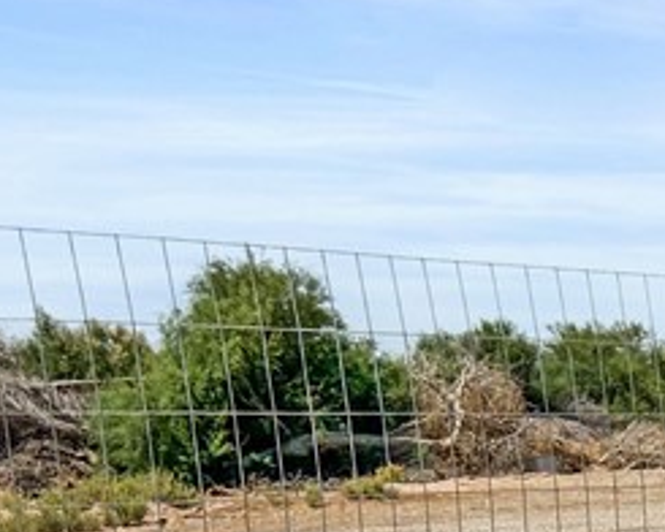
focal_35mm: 98
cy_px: 632
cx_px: 1143
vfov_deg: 15.2
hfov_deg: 16.7
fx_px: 1929
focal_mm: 6.86
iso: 80
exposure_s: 1/8900
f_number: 1.8
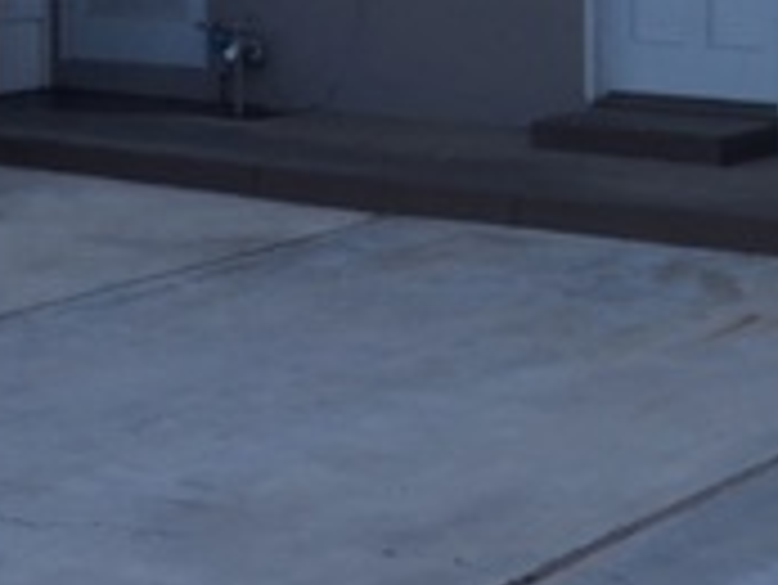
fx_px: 2407
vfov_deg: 13.3
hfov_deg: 18.1
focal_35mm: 107
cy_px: -198
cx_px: 670
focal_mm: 4.15
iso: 32
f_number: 2.2
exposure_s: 1/161
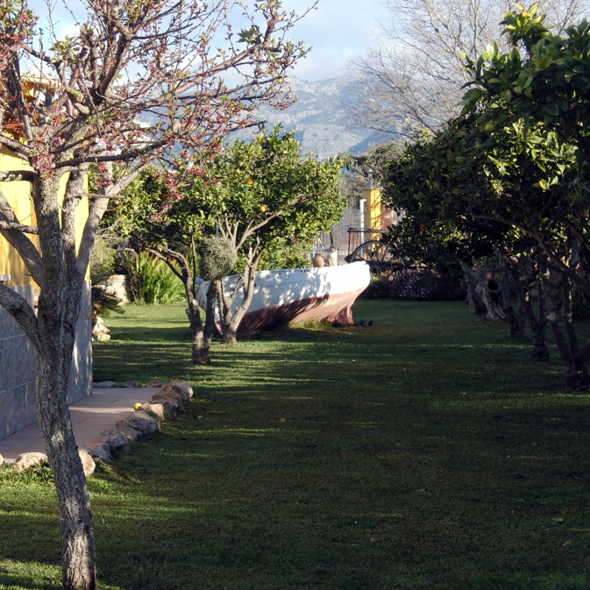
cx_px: 244
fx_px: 2121
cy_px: 295
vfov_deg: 15.8
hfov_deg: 15.8
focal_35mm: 110
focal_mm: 18.8
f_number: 3
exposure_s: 1/500
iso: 100
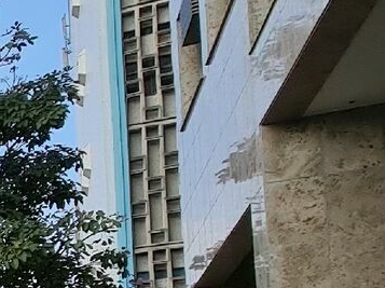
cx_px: -524
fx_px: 778
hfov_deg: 15.5
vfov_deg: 18.3
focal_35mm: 70
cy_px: 452
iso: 64
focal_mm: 2.2
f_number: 2.2
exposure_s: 1/670
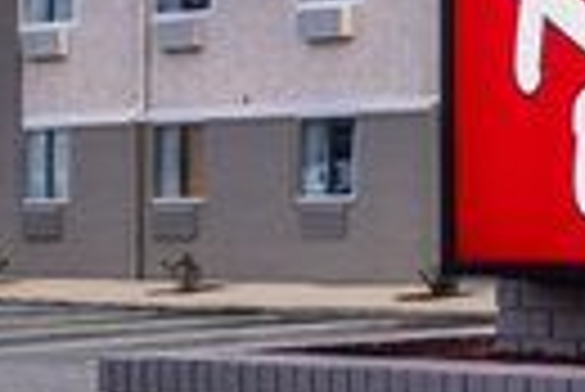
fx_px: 2700
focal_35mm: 166
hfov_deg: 10.9
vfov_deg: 8.3
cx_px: 1274
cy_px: 101
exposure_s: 1.5
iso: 200
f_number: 16
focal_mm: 18
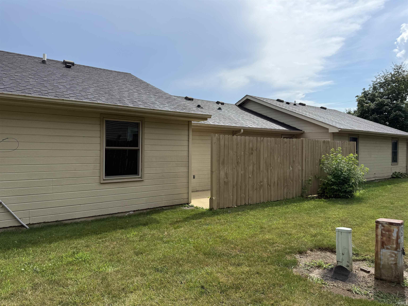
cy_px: 153
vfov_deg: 56.8
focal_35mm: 24
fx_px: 283
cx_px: 204
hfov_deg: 71.6
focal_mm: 6.76
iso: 80
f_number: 1.78
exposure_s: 1/6173
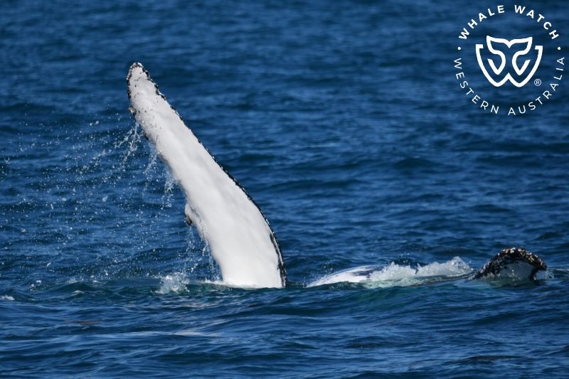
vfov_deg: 2.3
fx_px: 9481
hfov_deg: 3.4
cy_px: 190
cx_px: 284
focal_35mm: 600
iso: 720
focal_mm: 600
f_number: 6.3
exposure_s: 1/8000
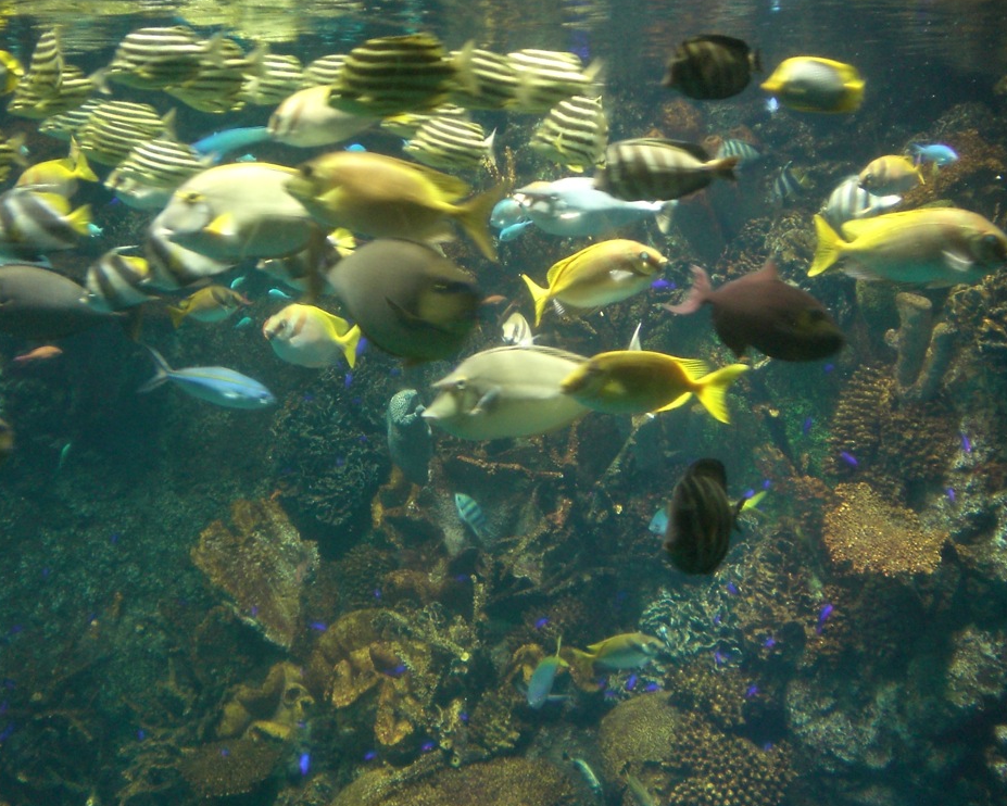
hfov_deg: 45.8
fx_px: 1192
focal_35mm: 40
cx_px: 478
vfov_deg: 37.3
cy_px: 404
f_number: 3.1
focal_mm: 6.3
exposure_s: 1/20
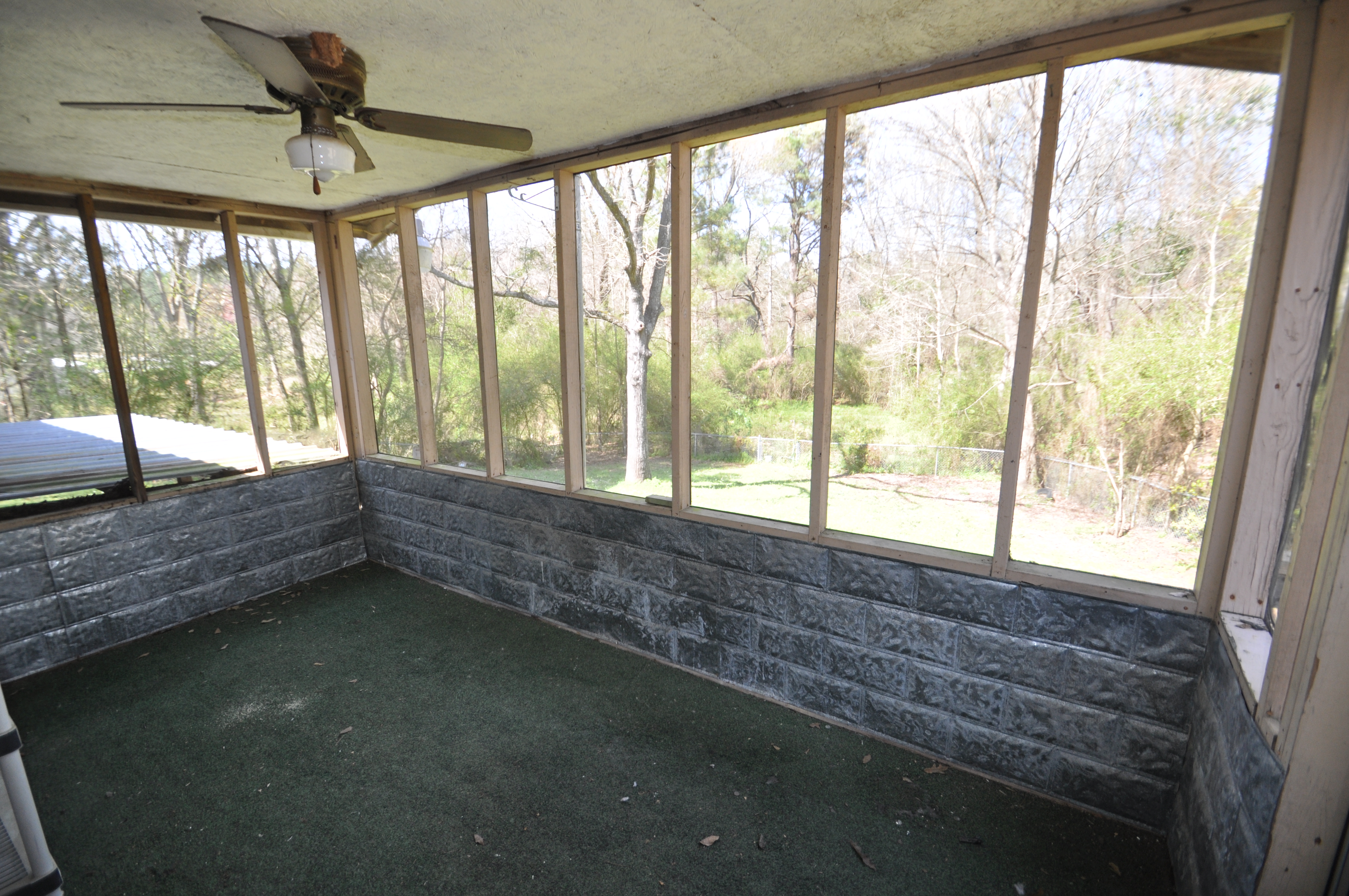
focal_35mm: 15
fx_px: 561
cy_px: 448
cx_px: 674
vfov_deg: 77.2
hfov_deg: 100.5
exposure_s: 1/200
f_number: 3.5
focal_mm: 10
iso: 280
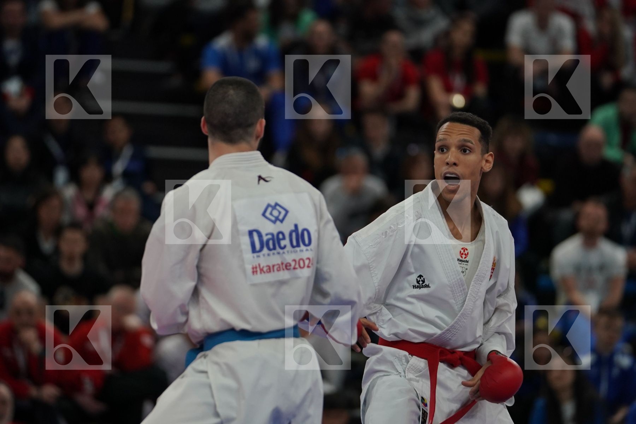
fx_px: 4999
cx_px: 318
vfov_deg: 4.9
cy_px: 212
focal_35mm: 283
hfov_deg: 7.3
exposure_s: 1/1000
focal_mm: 189
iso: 1250
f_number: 2.8
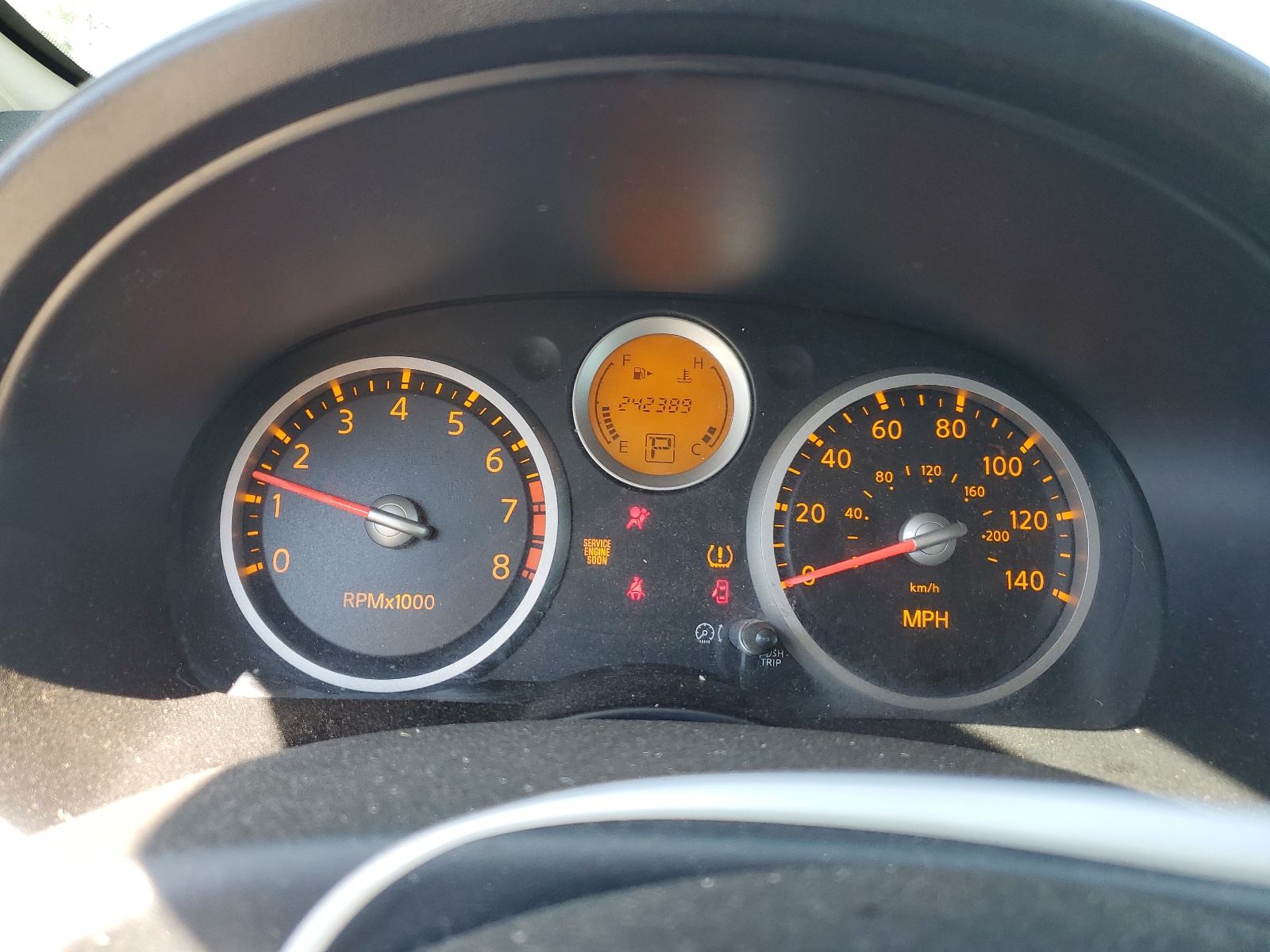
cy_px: 476
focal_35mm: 26
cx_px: 635
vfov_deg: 53.1
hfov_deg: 67.3
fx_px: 954
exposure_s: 1/132
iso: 50
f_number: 1.5
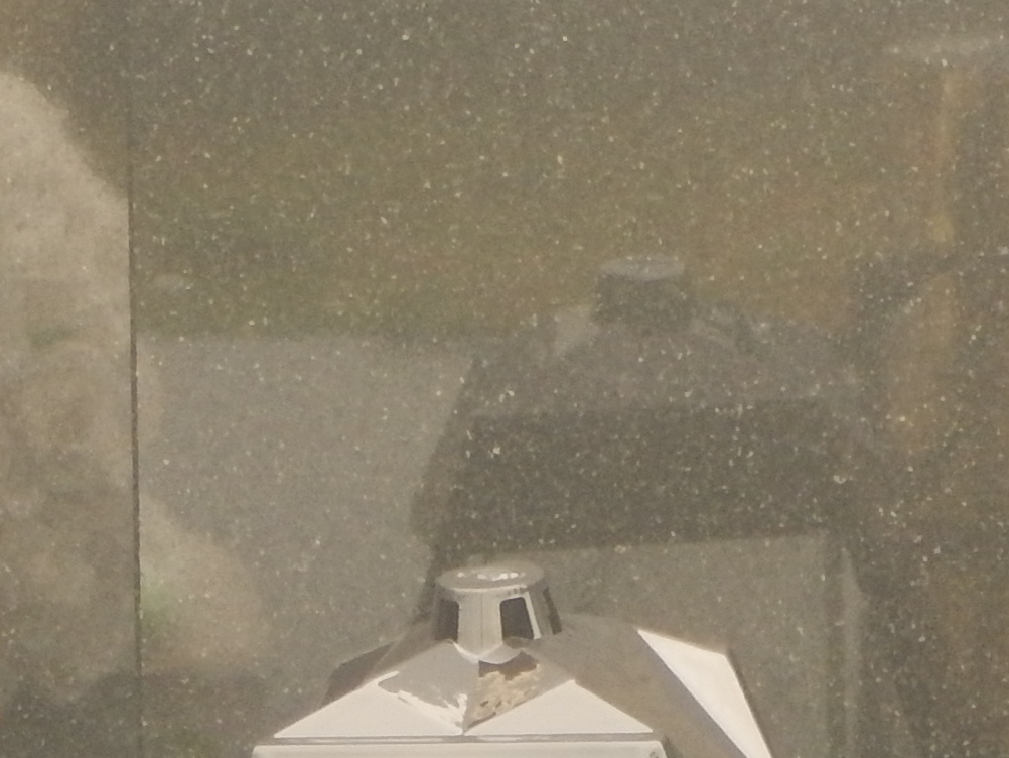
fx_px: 8980
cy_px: -489
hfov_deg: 6.4
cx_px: 1188
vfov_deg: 4.8
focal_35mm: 308
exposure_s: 1/40
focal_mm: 12
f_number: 4.5
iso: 125
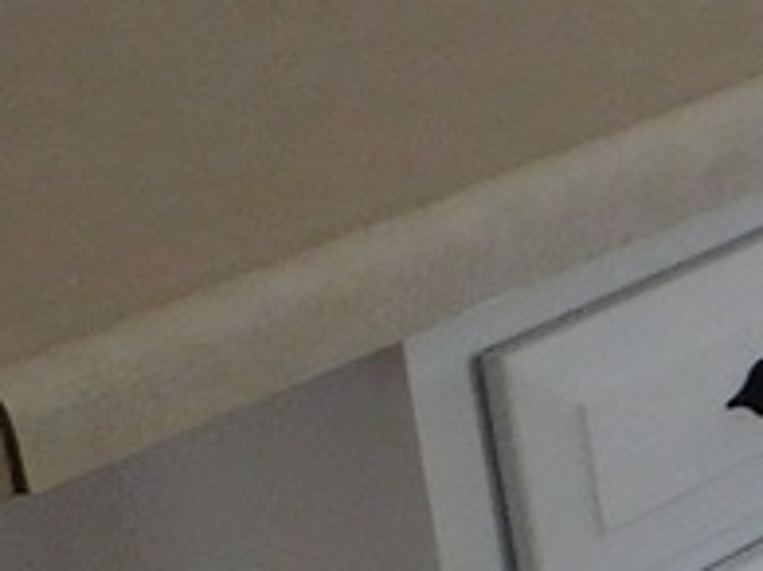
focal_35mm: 170
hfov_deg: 9.0
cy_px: -59
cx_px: 2430
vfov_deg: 8.7
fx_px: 3745
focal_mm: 4
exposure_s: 1/30
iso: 200
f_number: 3
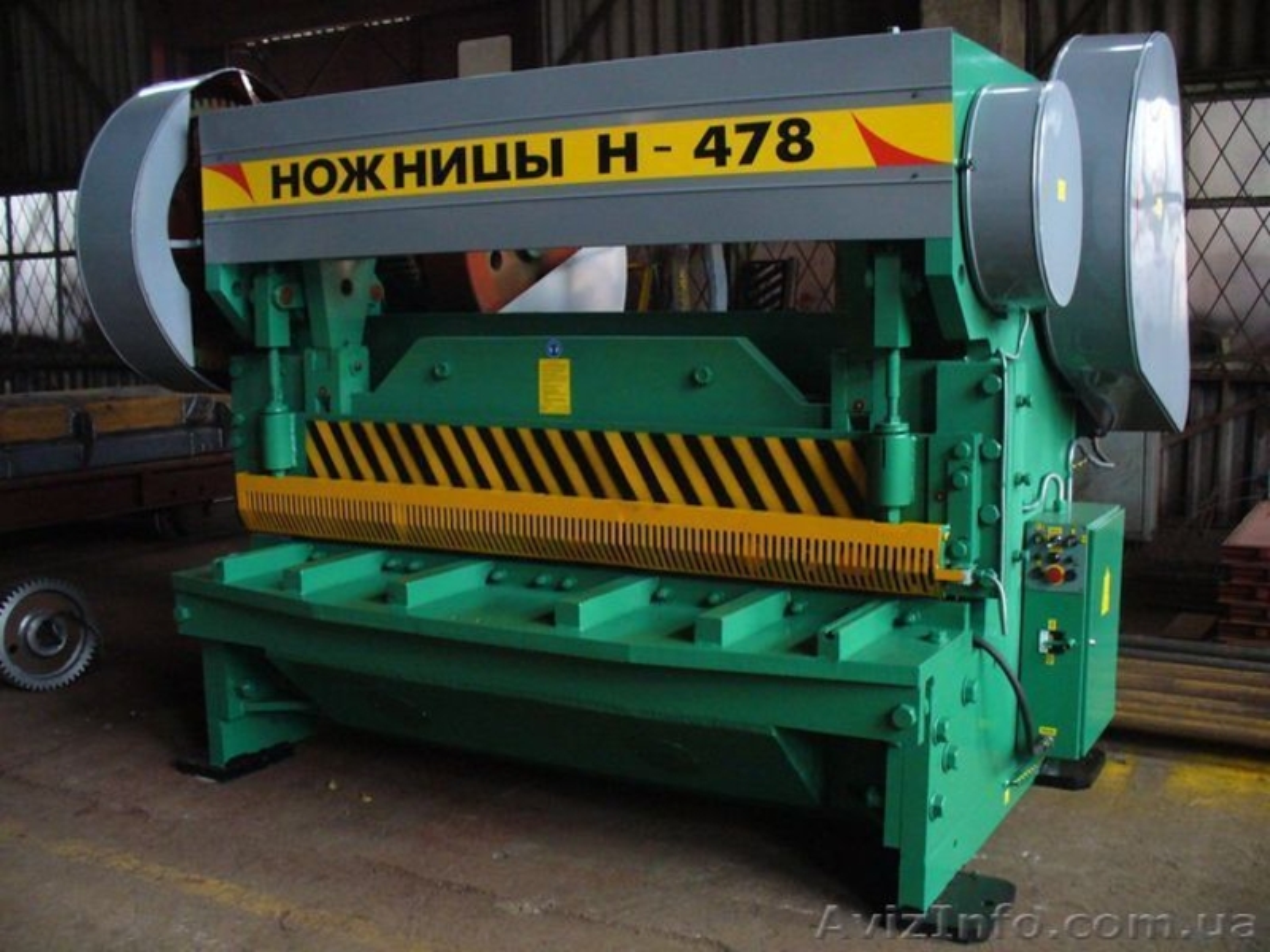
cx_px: 635
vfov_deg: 38.7
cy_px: 476
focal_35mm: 37
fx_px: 1357
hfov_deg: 50.1
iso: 200
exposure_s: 1/8
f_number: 2.8
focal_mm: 6.1
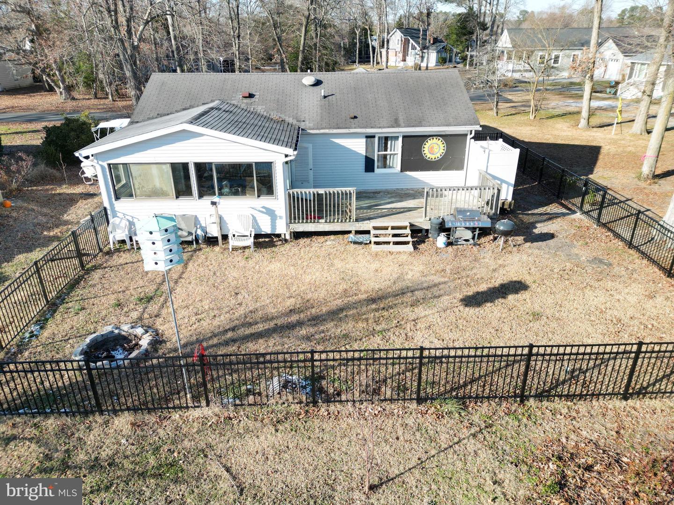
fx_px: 467
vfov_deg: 56.8
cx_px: 337
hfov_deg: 71.6
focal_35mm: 24
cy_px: 252
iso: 200
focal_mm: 6.72
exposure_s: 1/1600
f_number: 1.7
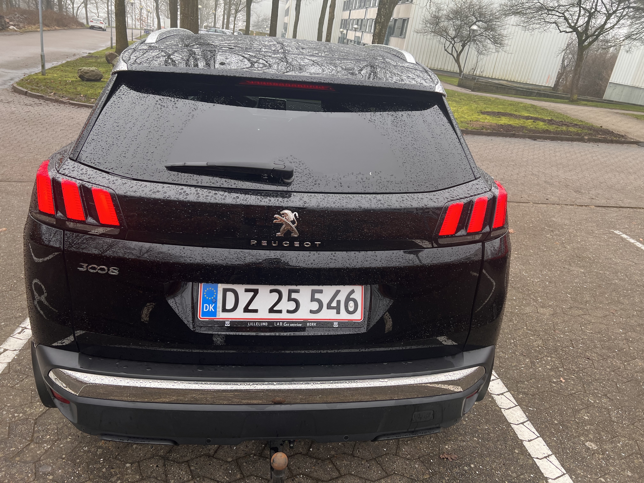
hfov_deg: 67.3
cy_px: 242
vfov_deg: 53.1
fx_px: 484
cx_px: 322
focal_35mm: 26
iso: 40
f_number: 1.5
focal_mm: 5.7
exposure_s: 1/224
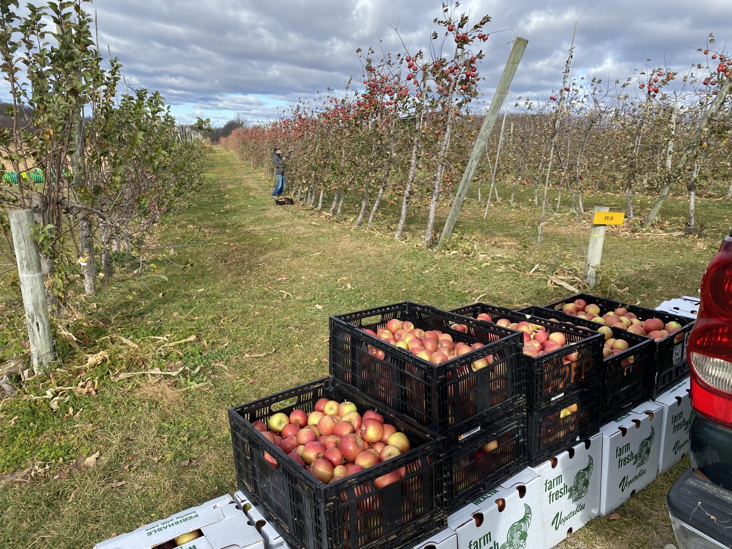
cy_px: 274
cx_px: 366
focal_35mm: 26
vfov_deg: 53.1
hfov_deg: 67.3
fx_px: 550
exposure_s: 1/1272
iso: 32
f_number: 1.8
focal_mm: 4.25
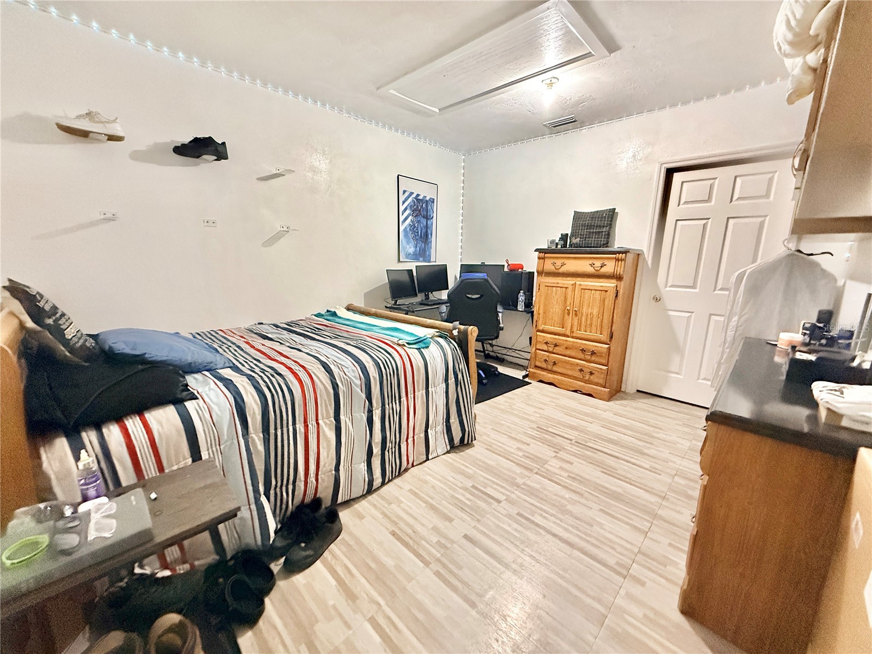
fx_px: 353
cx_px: 436
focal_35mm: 14
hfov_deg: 102.1
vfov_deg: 85.7
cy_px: 327
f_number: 2.2
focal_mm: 2.22
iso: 800
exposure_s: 1/60
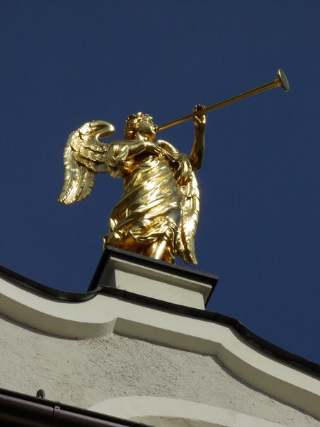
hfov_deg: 5.8
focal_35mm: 256
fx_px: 3160
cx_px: 160
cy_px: 214
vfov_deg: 7.7
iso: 200
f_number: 8.4
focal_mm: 46
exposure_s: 1/1600
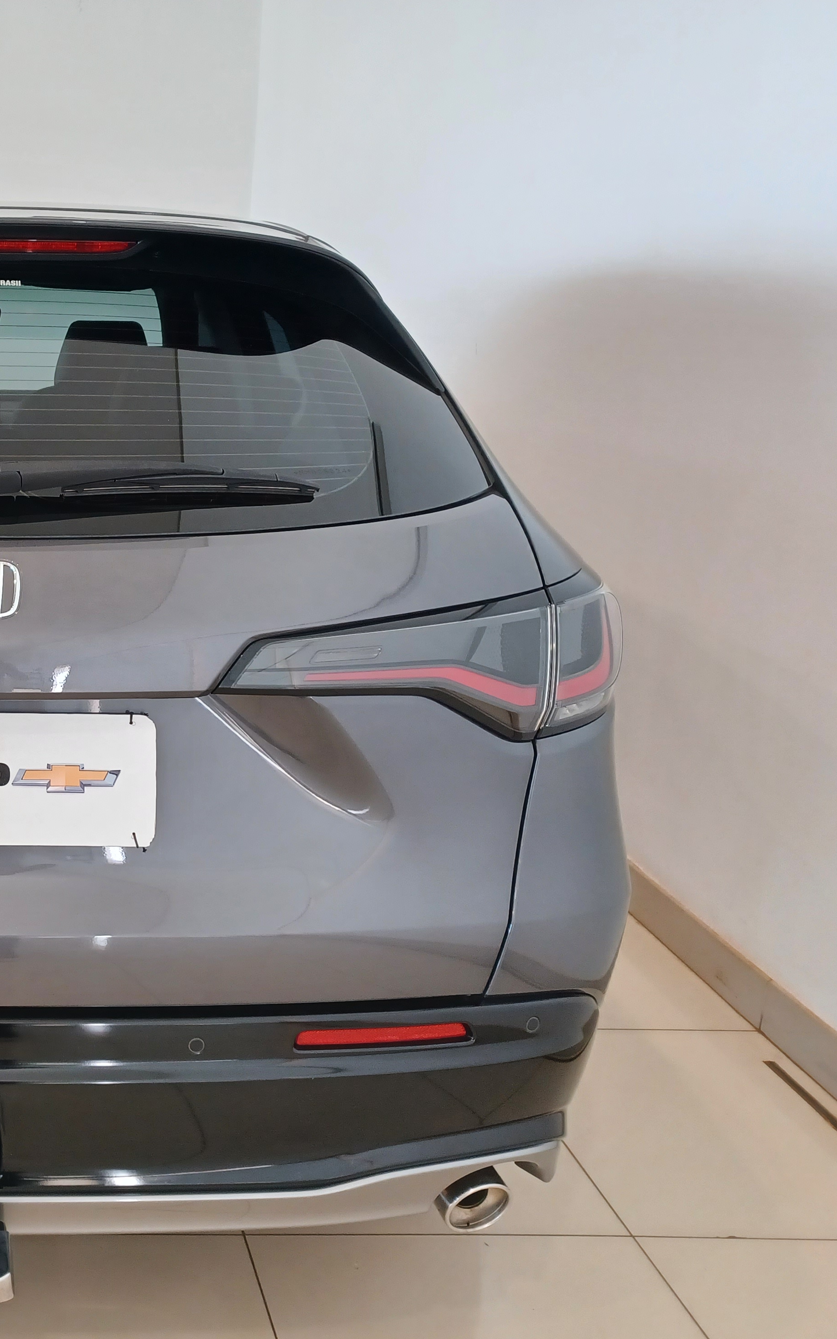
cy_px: 670
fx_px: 1314
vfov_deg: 54.0
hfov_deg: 32.3
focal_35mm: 36
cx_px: -18
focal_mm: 4.6
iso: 250
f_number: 1.8
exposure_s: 1/60
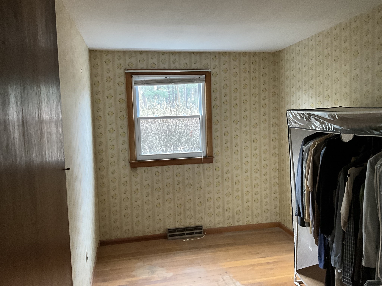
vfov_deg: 48.2
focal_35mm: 29
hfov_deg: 61.7
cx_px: 191
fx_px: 320
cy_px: 143
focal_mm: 3
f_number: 1.8
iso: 320
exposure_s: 1/60
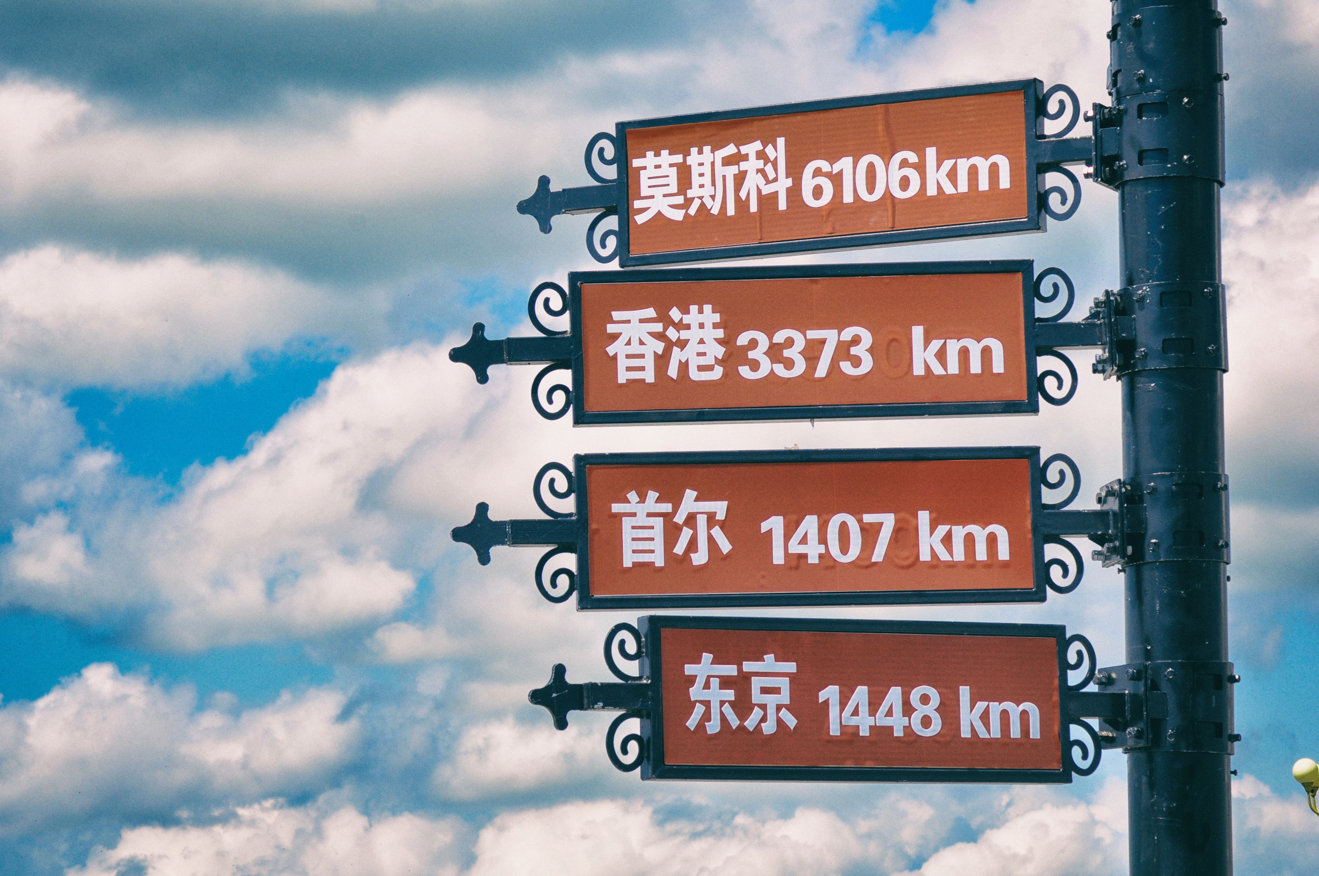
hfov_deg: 13.7
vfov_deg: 9.1
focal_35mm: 150
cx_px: 660
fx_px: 5489
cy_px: 438
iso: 200
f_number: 10
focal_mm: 100
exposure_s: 1/320
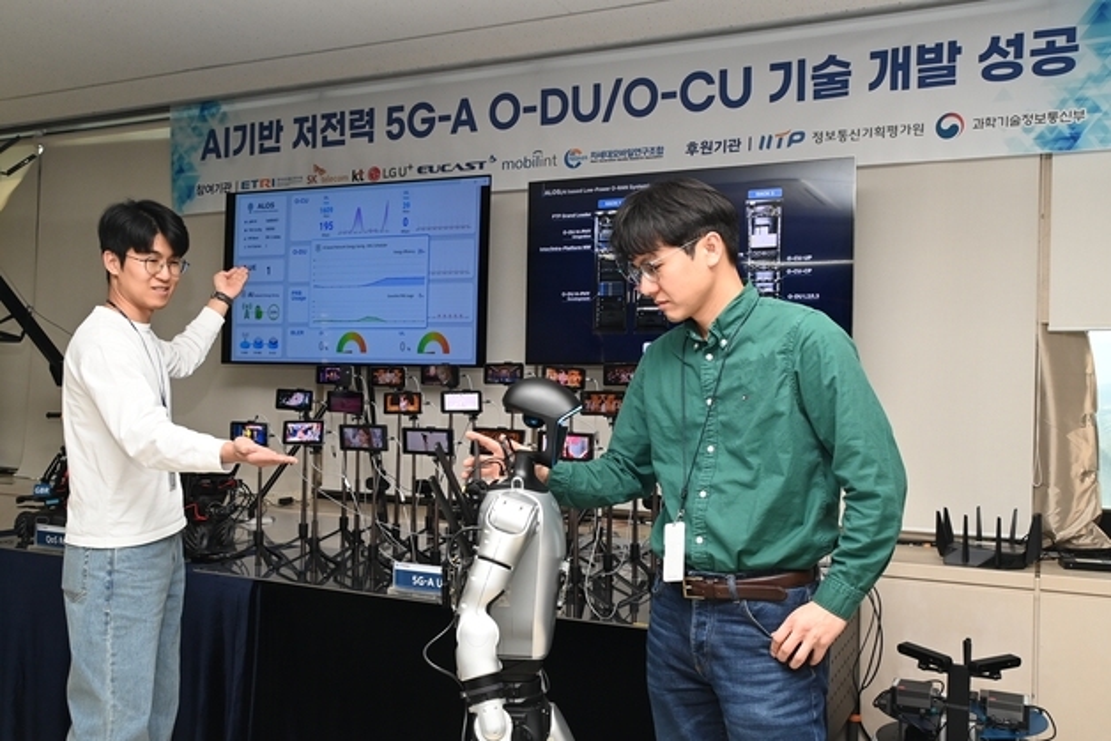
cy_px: 370
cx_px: 556
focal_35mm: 33
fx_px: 1019
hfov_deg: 57.2
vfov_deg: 40.0
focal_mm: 22
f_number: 7.1
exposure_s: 1/60
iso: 800
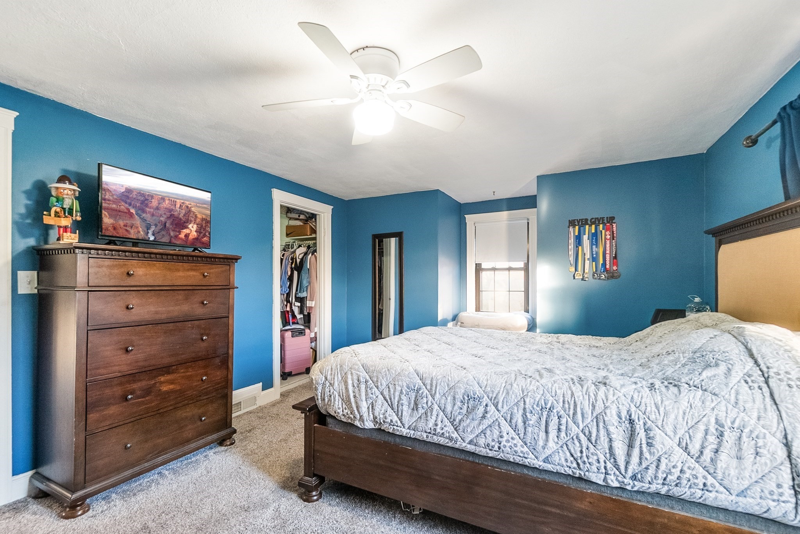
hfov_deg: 100.4
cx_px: 400
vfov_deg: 77.4
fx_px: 333
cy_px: 267
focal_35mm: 15
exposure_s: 1/125
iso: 1600
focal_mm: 10
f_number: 6.3
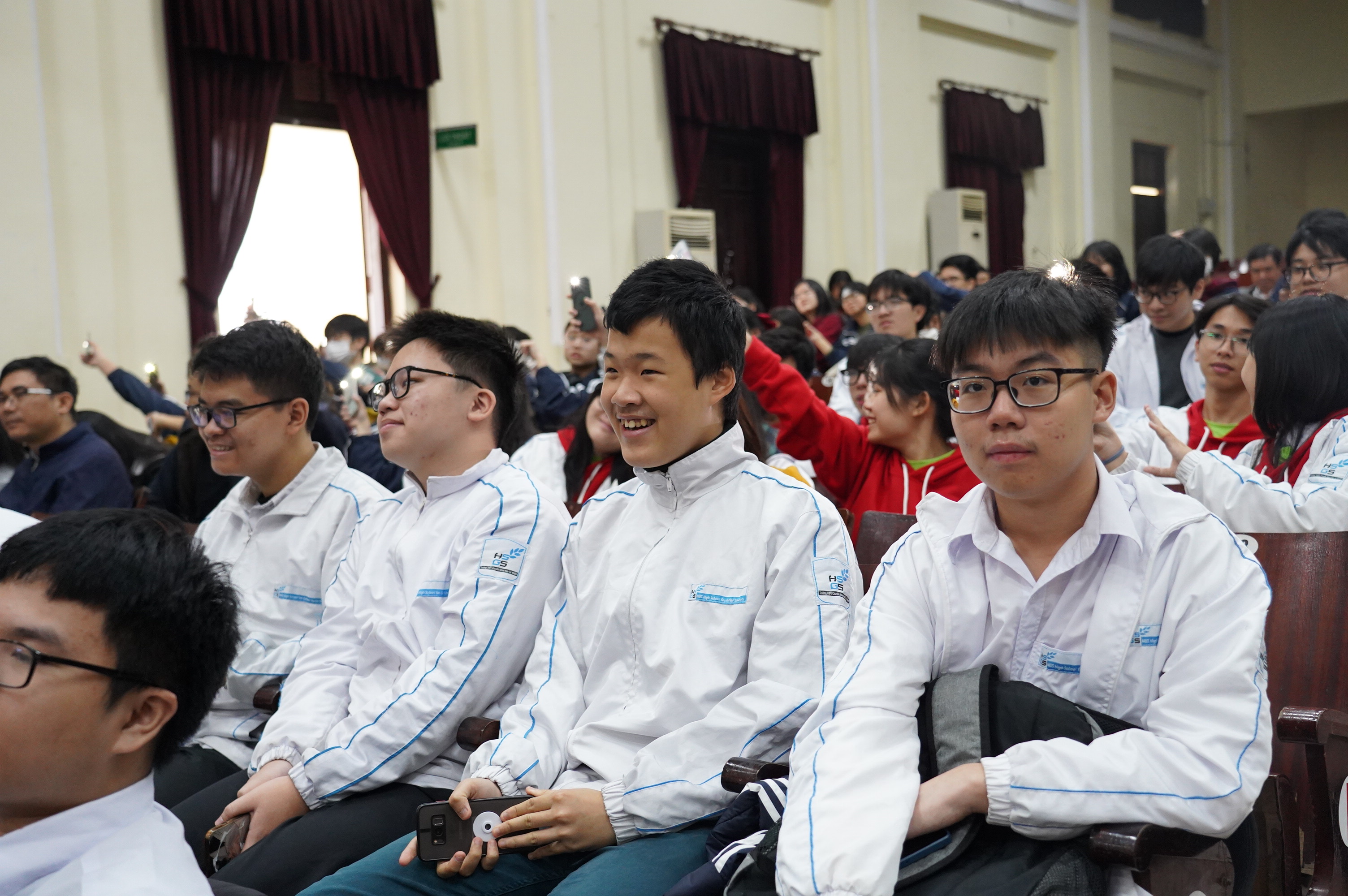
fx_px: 1422
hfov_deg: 50.7
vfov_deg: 35.0
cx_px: 674
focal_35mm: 38
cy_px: 448
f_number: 4
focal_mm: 38
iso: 5000
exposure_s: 1/125
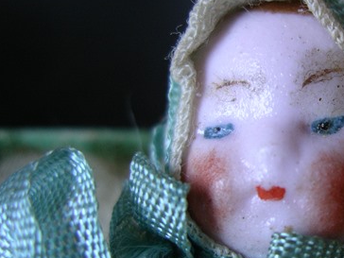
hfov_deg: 29.1
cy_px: 143
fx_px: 646
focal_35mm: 65
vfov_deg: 22.6
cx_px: 281
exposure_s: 1/30
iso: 200
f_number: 2.8
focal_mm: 7.8
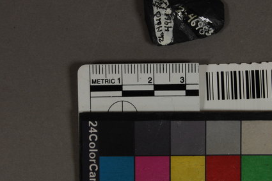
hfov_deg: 19.1
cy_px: 75
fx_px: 805
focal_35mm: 107
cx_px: 175
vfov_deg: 12.8
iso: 200
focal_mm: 55
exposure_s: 1/10
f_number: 22
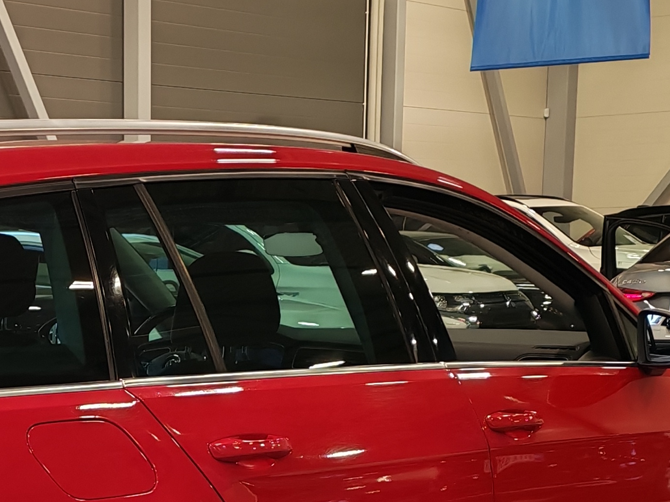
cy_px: 600
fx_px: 1897
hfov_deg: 19.4
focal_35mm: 98
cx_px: -12
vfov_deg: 14.6
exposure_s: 1/100
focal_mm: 6.12
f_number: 1.9
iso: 92
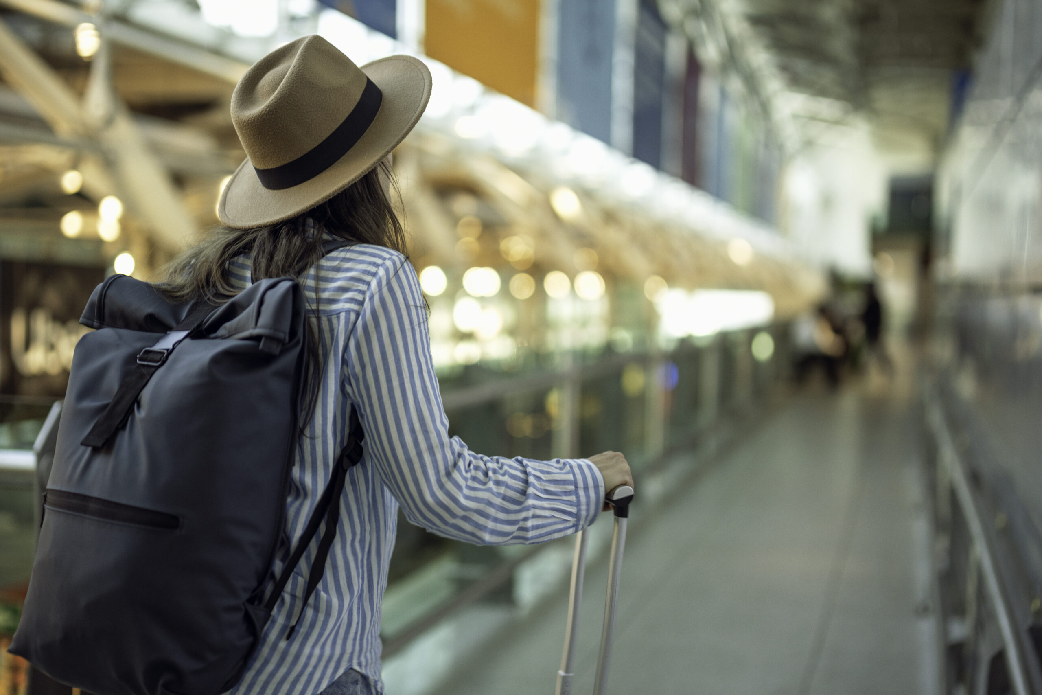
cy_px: 348
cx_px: 521
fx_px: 1447
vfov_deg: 27.0
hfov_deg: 39.6
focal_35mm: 50
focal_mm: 50
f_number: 1.4
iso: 250
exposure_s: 1/320
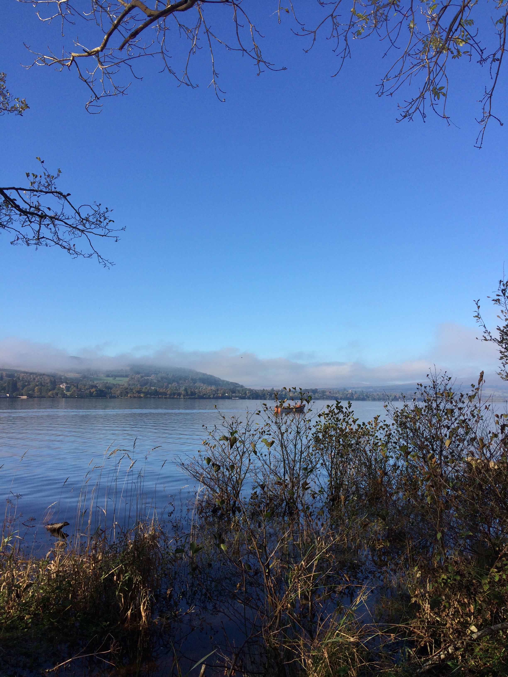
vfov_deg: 61.7
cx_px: 254
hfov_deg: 48.2
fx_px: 567
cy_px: 338
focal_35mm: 29
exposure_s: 1/1642
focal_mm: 4.15
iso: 32
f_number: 2.2
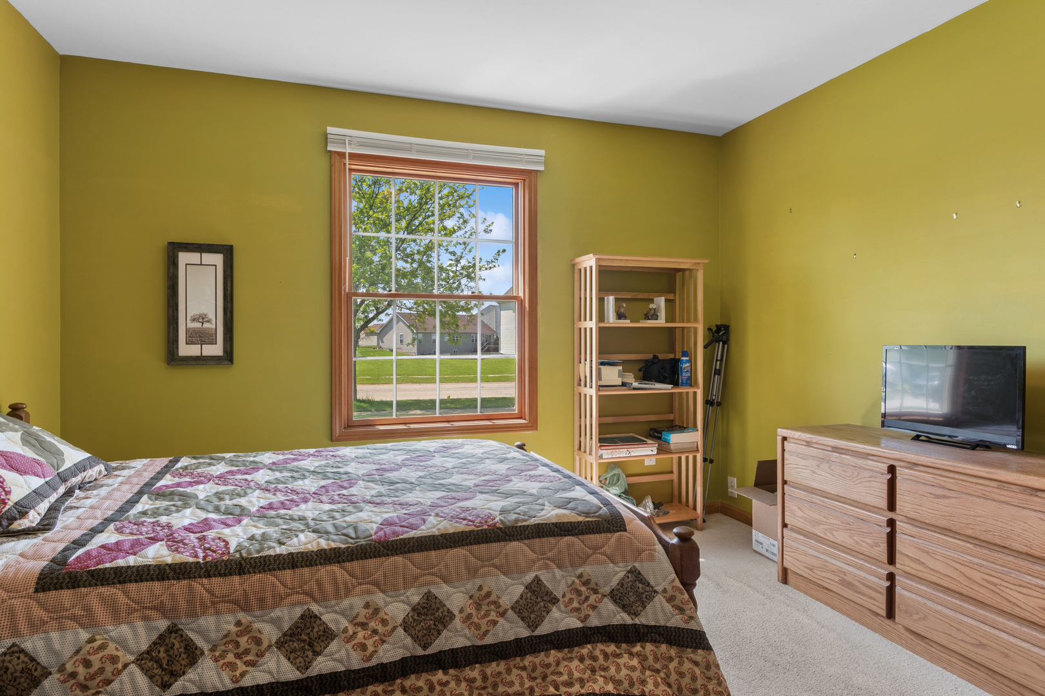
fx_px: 566
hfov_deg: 85.4
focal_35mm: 20
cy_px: 348
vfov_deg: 63.2
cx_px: 522
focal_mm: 13
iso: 250
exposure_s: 1/8
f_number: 8
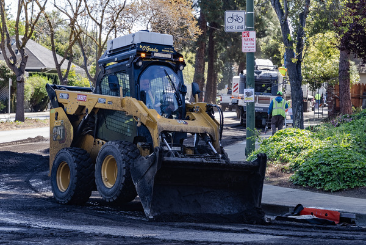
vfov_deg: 13.4
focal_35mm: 102
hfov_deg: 20.0
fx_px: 1038
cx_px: 183
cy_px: 122
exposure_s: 1/125
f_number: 4.5
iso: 100
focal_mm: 68
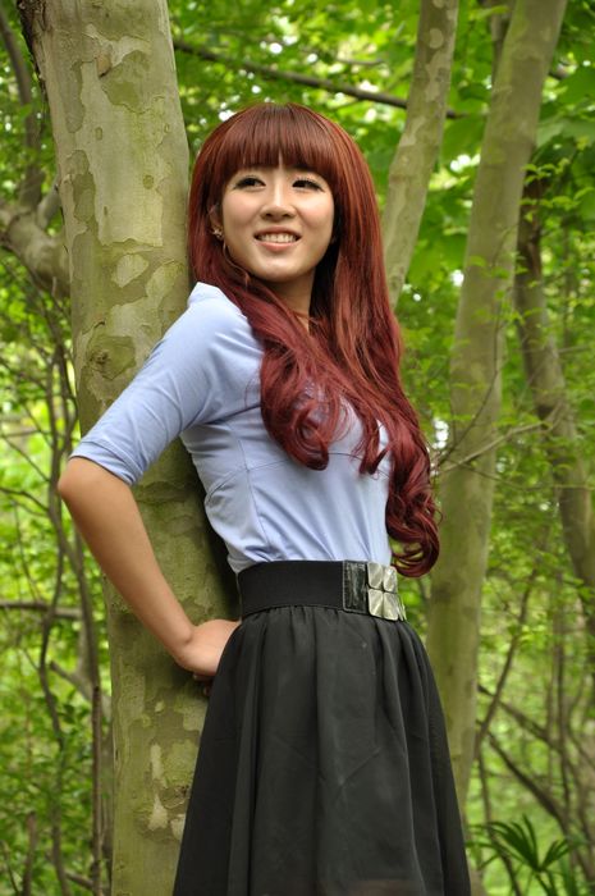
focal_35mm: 128
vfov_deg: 16.1
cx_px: 298
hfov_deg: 10.7
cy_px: 448
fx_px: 3169
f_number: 7.1
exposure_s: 1/10
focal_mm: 85
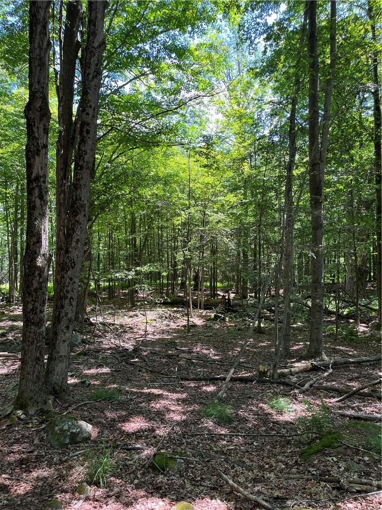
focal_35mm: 26
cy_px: 255
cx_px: 191
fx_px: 383
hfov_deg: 53.1
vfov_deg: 67.3
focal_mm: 5.1
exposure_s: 1/164
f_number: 1.6
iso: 50
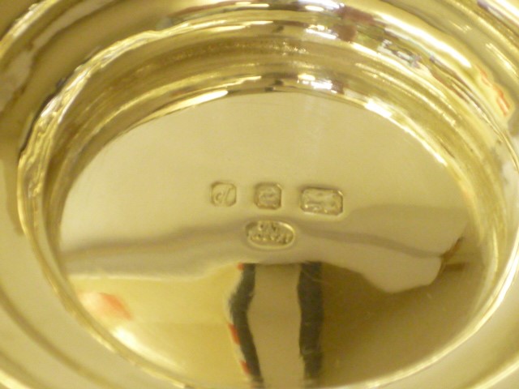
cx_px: 260
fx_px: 2894
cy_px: 194
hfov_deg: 10.2
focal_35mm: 193
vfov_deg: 7.7
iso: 400
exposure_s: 1/40
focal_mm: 17.5
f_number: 5.7
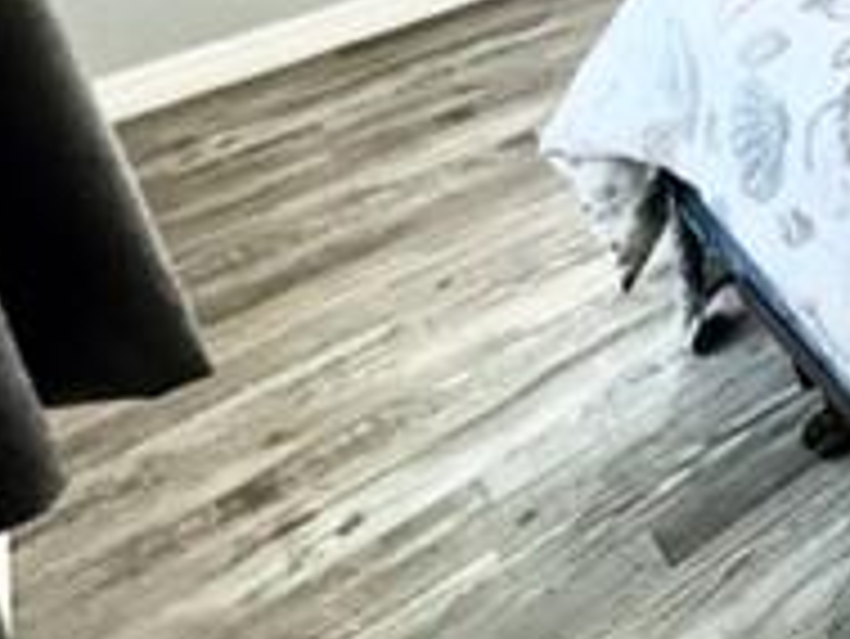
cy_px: -342
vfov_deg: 24.7
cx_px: 1331
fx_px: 1081
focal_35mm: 44
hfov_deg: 26.9
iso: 125
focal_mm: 1.57
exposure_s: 1/120
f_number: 1.8
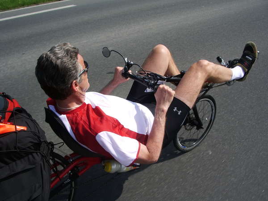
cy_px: 100
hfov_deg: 52.6
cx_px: 134
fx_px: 271
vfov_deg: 40.7
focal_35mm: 35
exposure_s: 1/400
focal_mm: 5.8
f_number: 4.3
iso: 50
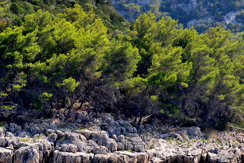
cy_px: 44
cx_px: 139
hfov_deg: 11.0
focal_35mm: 187
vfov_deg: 7.3
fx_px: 1267
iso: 1600
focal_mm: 70
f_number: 4.5
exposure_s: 1/8000
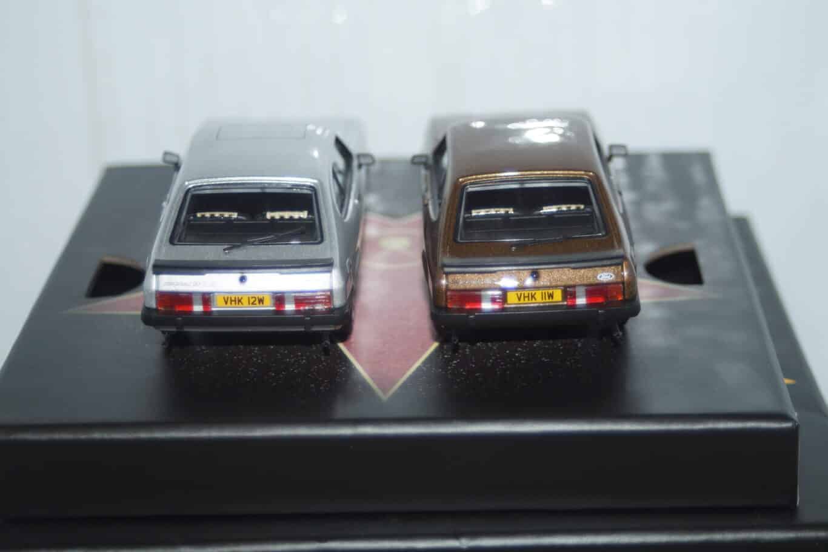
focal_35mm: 90
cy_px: 276
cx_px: 414
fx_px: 2070
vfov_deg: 15.2
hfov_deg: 22.6
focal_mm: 60
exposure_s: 1/60
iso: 200
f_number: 5.6
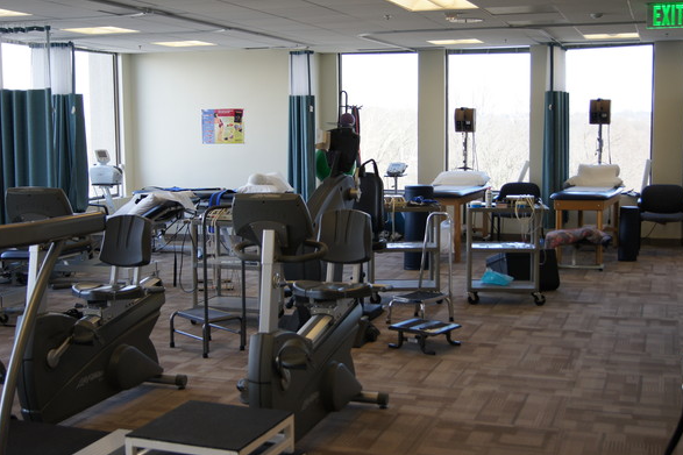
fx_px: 872
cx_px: 337
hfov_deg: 42.8
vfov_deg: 29.2
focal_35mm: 46
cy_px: 223
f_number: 4.5
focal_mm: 30
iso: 200
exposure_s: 1/50
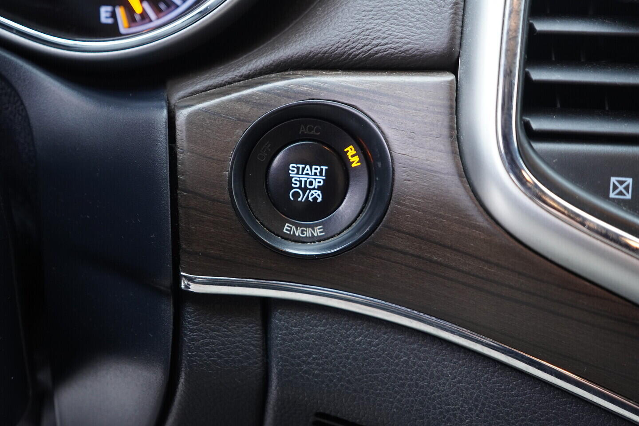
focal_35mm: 36
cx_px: 320
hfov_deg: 53.1
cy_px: 213
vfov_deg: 36.9
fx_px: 639
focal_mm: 24
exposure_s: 1/40
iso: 640
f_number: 2.8
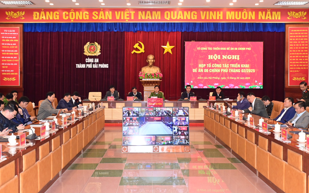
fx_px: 345
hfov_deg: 48.2
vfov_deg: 31.2
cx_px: 155
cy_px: 91
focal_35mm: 41
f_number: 5.6
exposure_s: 1/200
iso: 3200
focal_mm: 27
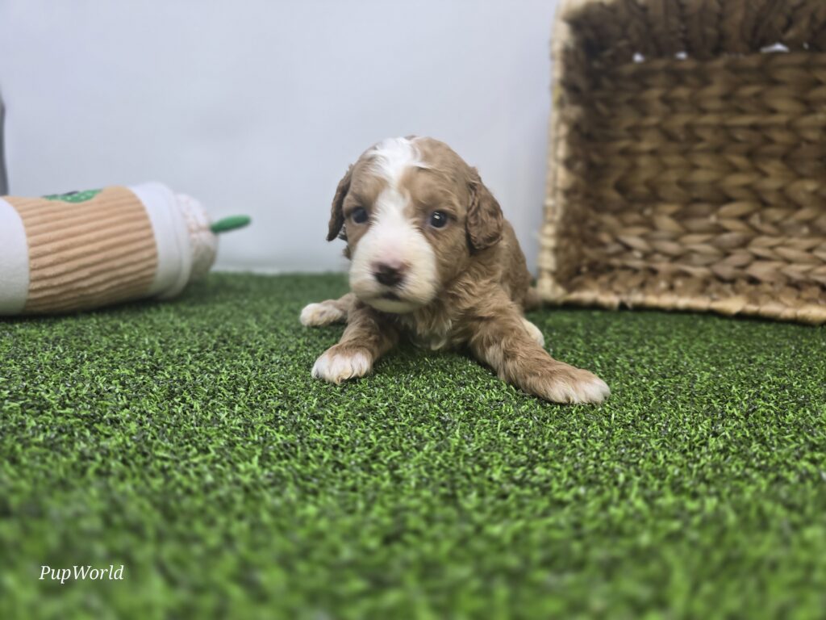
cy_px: 310
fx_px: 549
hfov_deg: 73.9
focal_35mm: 23
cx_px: 413
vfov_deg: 58.9
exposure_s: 1/120
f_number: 1.7
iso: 50
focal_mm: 6.3
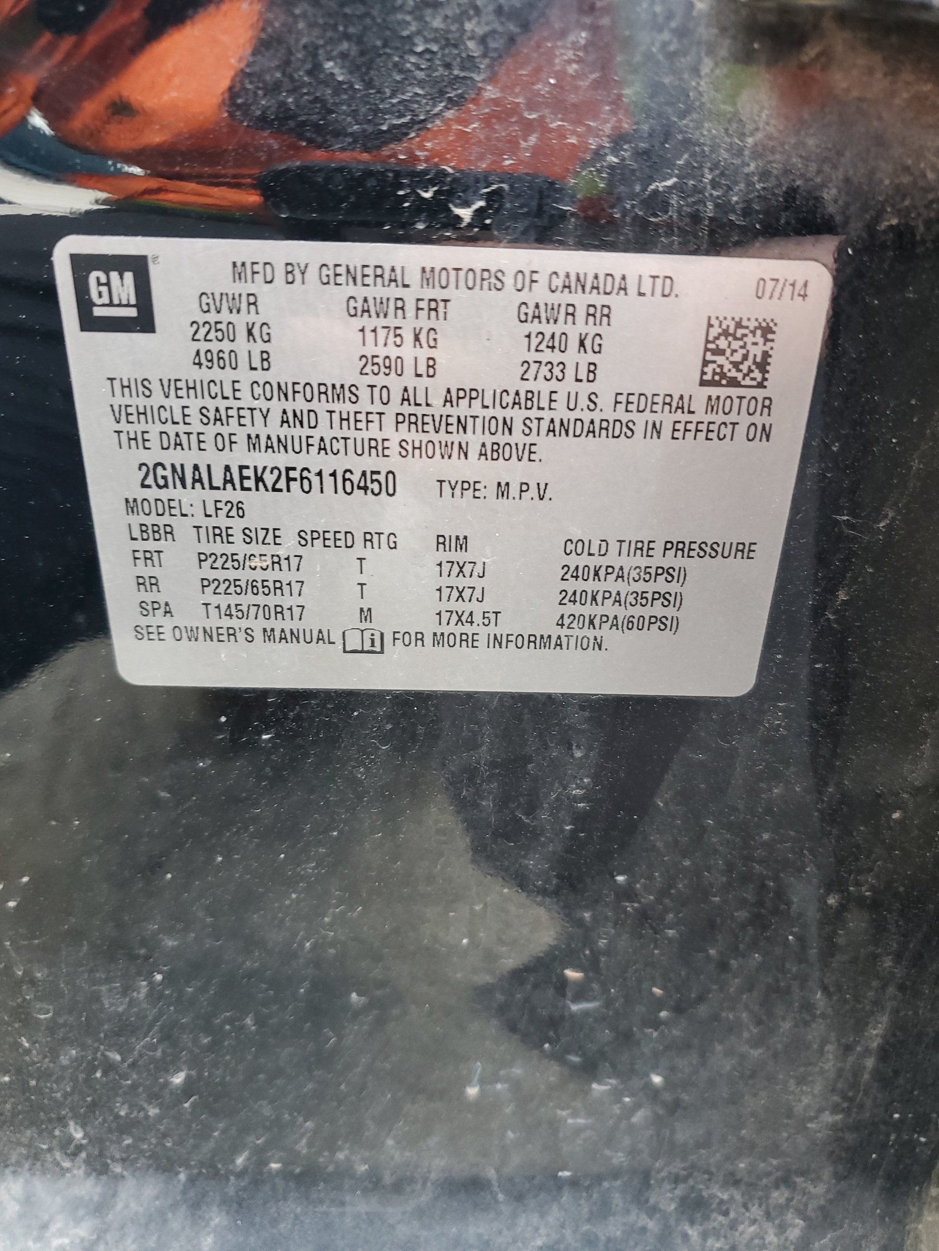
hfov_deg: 53.1
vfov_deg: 67.3
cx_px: 470
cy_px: 626
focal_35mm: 26
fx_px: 940
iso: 76
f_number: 1.5
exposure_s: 1/60.2
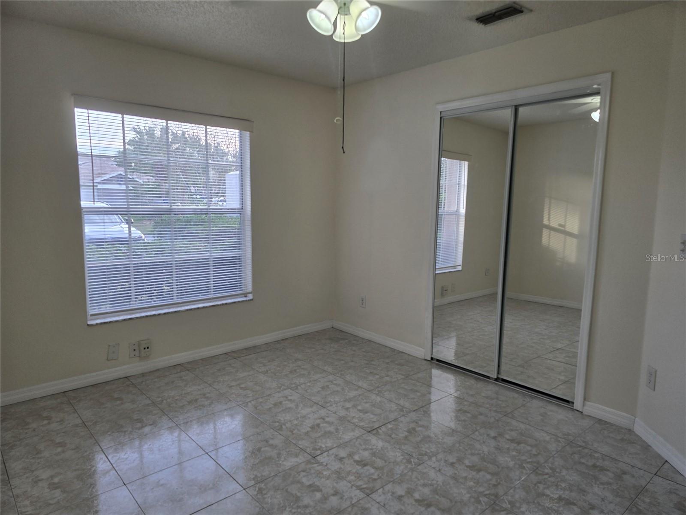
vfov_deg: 58.9
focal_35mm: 23
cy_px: 258
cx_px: 343
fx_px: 456
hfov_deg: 73.9
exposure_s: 1/120
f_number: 1.7
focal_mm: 6.3
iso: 64
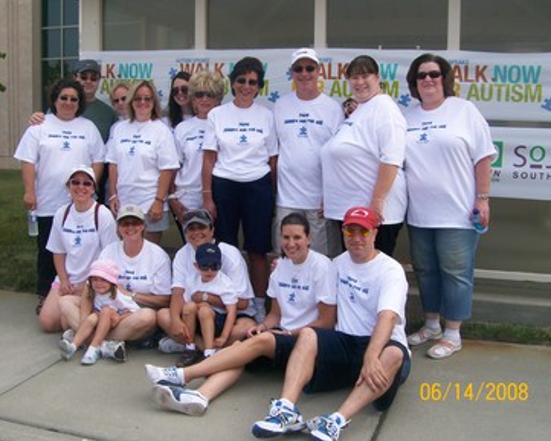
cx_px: 260
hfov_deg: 47.9
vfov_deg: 39.2
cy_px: 222
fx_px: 620
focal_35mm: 38
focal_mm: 6
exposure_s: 1/378
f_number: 4.8
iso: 80
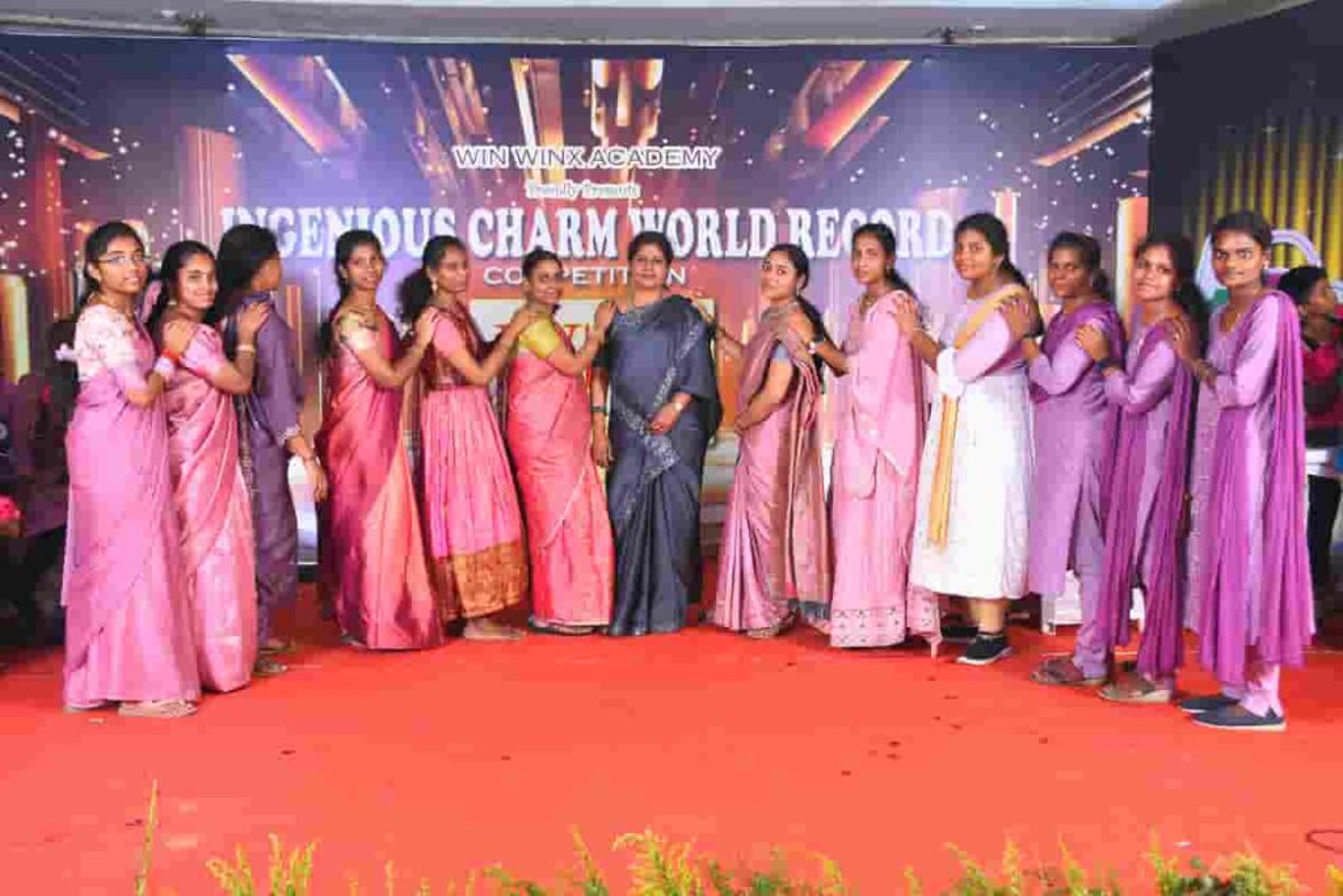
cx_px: 672
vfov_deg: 36.9
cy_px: 448
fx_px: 1343
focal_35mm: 36
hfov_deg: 53.1
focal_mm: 24
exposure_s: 1/160
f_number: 6.3
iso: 500
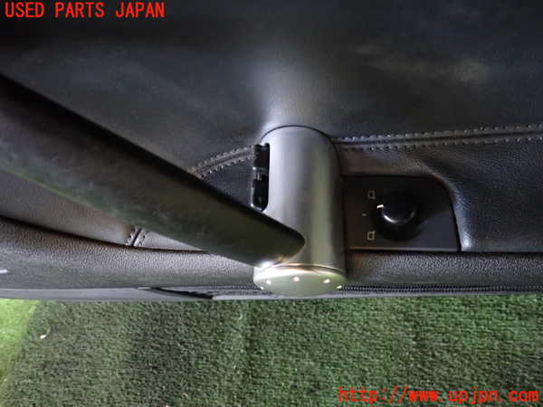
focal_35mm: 25
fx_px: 392
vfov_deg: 54.9
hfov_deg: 69.4
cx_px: 272
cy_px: 204
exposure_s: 1/15
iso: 800
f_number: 2
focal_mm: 4.5
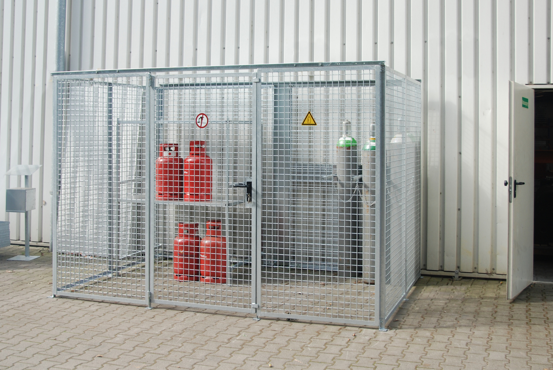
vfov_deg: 33.1
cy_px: 185
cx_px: 276
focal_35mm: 40
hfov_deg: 47.9
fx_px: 623
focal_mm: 27
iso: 160
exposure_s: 1/125
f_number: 5.6
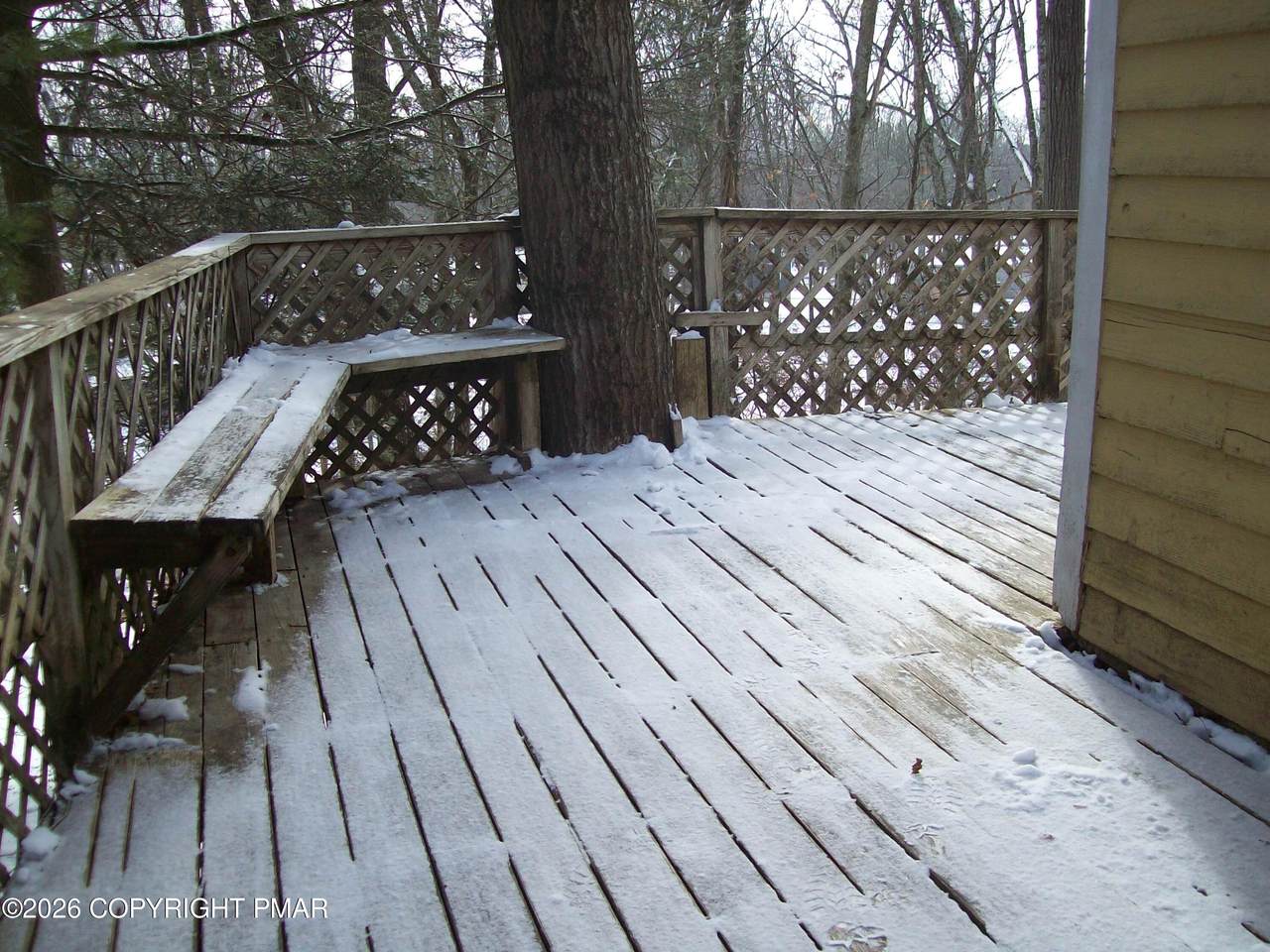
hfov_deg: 51.4
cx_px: 635
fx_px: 1321
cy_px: 476
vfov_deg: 39.7
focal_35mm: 36
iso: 80
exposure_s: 1/369
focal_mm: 6
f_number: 2.7
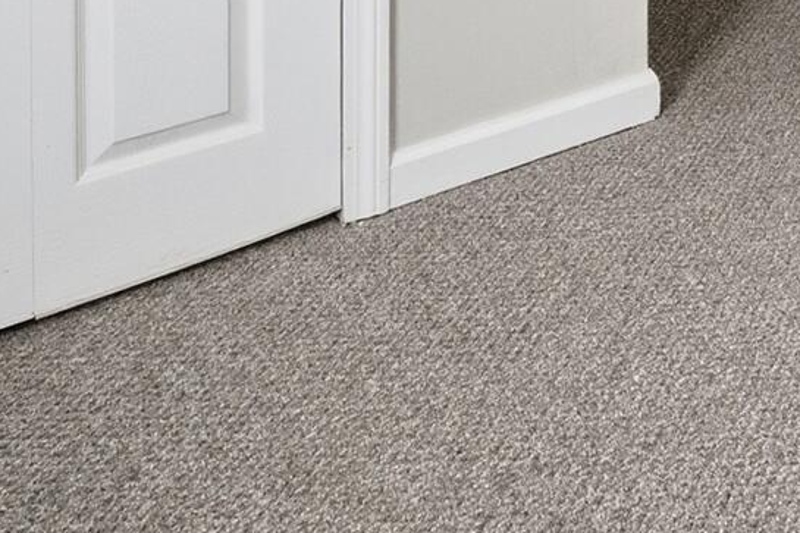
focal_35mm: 55
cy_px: -500
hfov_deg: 28.6
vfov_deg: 18.0
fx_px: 1222
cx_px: 1080
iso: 250
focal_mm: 12
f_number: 8
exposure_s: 1/125
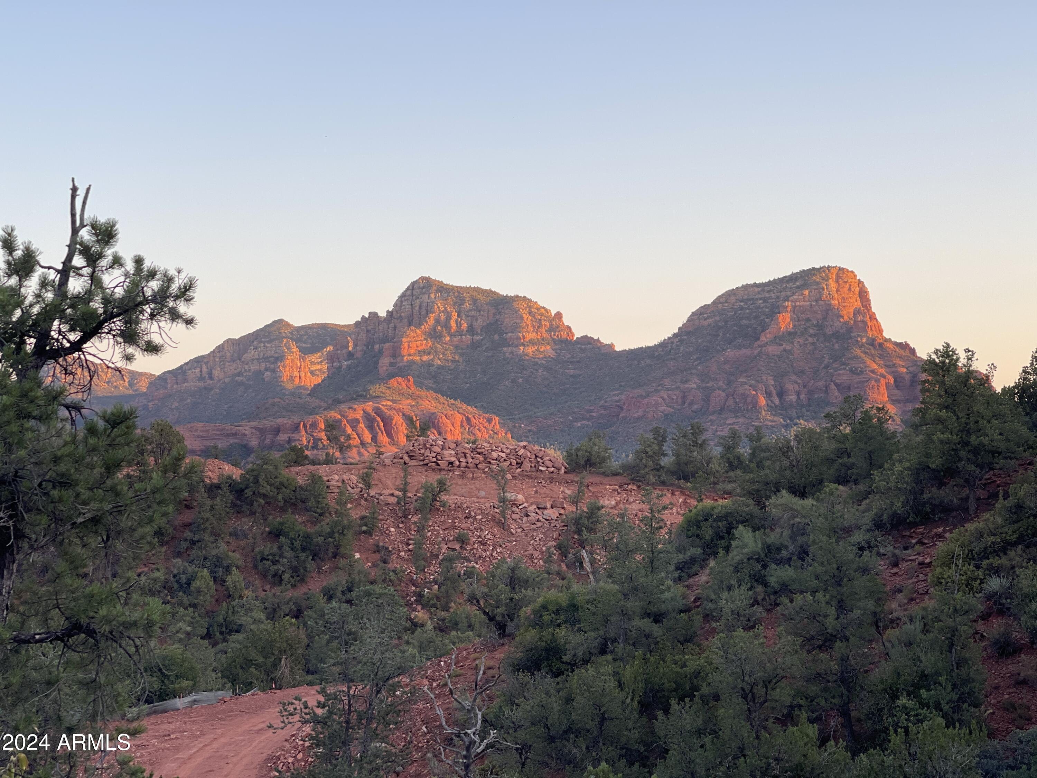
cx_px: 518
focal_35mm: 64
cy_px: 389
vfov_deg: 22.9
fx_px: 1917
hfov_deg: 30.3
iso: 25
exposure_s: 1/121
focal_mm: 7.5
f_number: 2.2
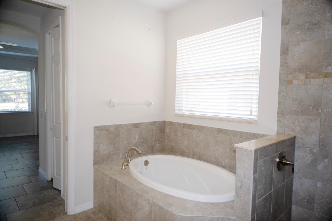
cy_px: 110
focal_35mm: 21
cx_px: 166
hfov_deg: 81.2
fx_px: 194
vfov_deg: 59.5
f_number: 3.5
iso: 250
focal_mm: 14
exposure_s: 1/60
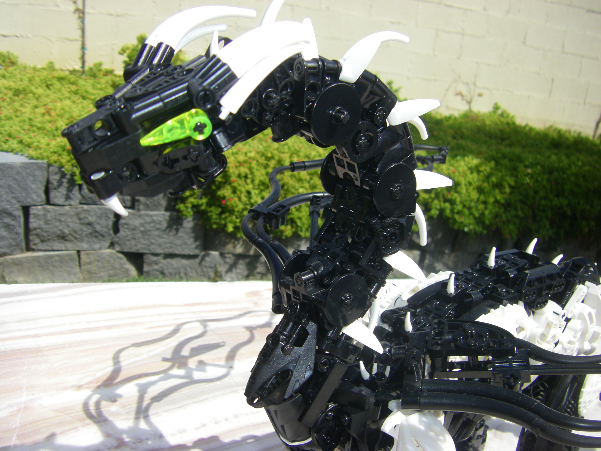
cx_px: 300
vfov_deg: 37.7
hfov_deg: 49.0
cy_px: 226
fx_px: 660
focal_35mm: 38
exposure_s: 1/250
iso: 64
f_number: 7
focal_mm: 6.3
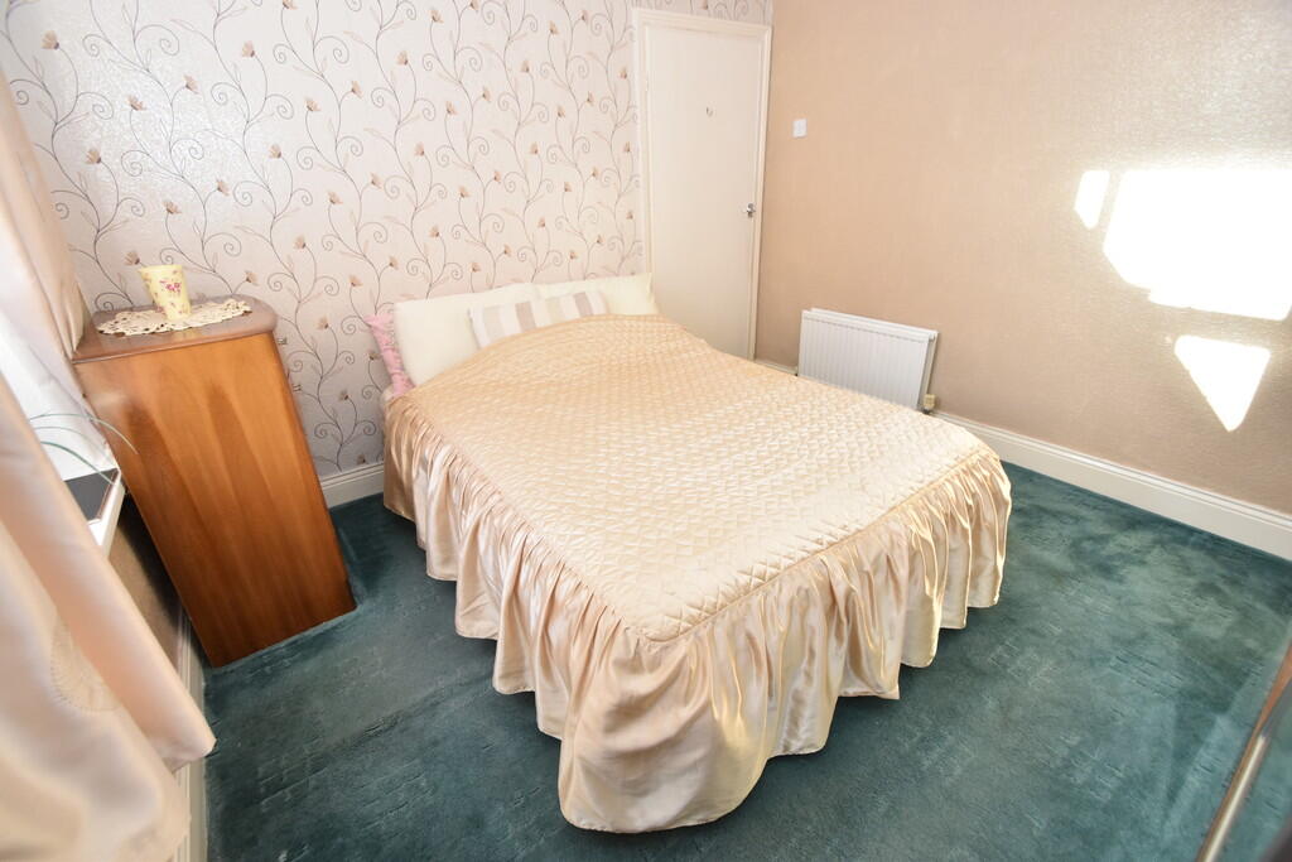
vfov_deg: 77.3
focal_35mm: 15
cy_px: 431
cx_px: 646
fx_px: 538
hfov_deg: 100.4
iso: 720
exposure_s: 1/125
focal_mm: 10
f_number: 5.6
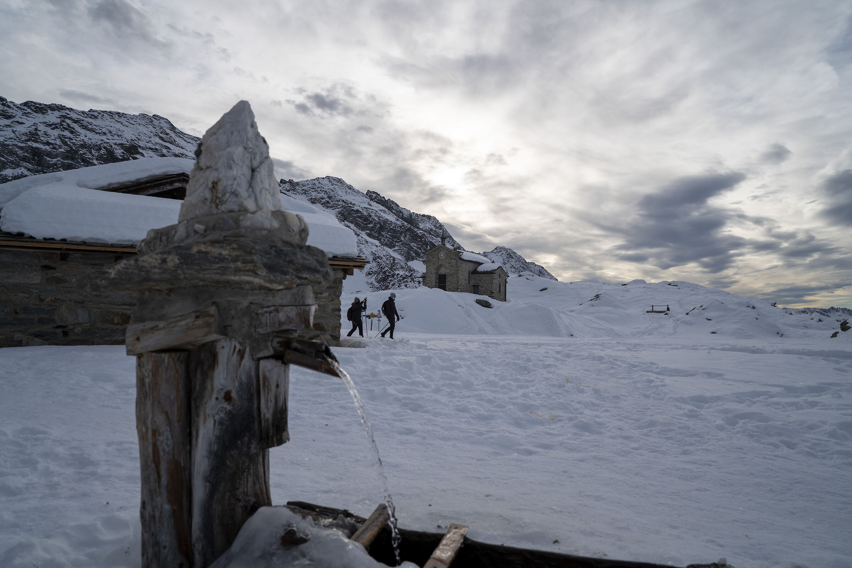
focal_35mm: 25
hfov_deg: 71.5
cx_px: 426
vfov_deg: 51.3
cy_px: 284
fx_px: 592
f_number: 5
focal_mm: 25
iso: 100
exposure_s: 1/800
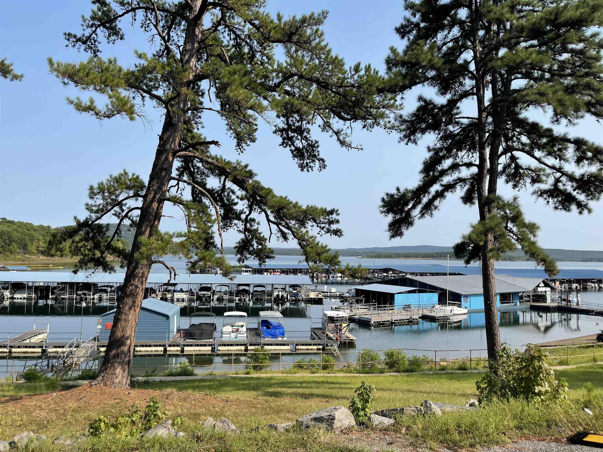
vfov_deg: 53.1
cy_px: 226
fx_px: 453
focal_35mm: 26
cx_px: 302
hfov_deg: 67.3
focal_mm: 5.1
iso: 32
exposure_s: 1/2924
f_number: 1.6
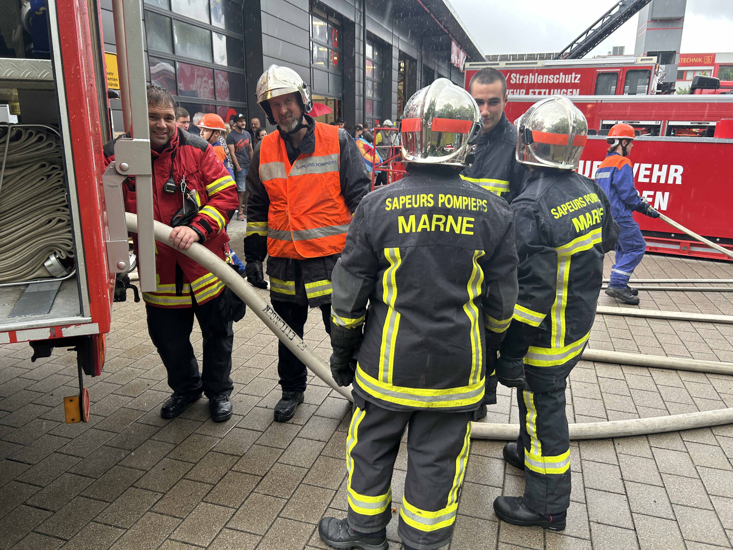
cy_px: 275
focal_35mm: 26
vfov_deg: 53.1
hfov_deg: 67.3
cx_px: 366
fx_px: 551
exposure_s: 1/121
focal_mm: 5.7
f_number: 1.5
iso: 50
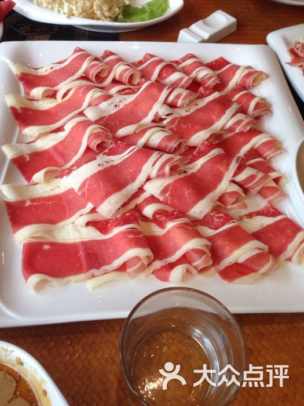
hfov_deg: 42.9
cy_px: 203
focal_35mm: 33
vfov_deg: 55.4
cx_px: 152
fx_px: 386
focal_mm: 4.12
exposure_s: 1/120
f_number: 2.4
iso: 64
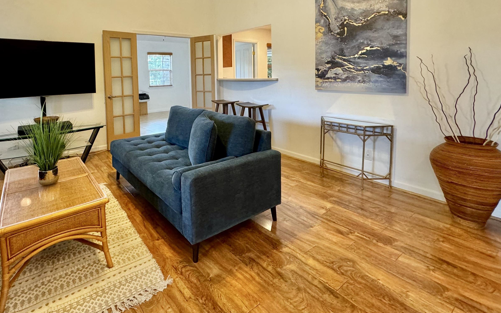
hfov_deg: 87.0
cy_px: 87
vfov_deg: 59.6
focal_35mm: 19
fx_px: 259
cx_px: 204
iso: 320
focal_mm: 2.22
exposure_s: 1/60
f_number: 2.2
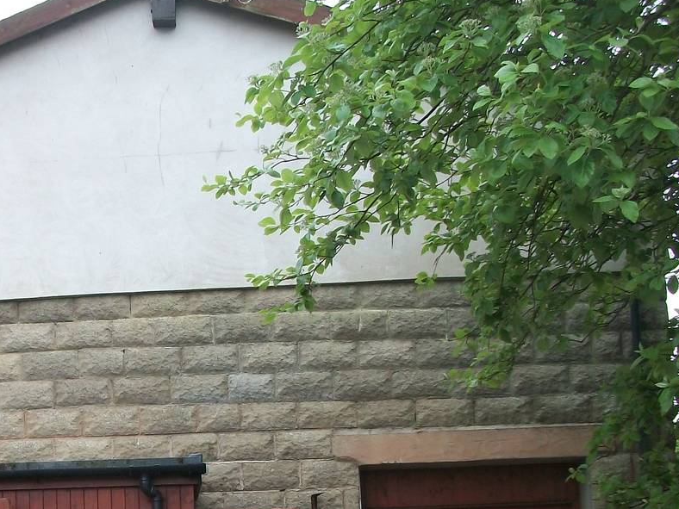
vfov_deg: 22.1
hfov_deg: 28.3
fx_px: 1275
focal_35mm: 65
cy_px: 456
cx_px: 23
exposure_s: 1/125
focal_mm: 5.7
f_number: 2.9
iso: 80
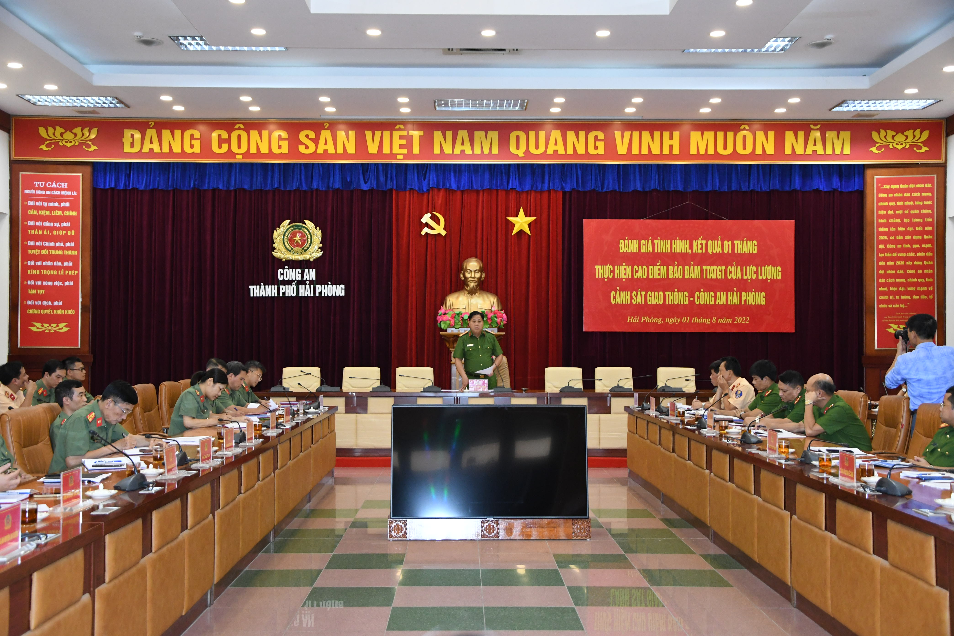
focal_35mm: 42
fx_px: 1113
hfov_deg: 46.4
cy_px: 318
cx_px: 477
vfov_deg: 31.9
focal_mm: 28
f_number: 4
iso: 2500
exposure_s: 1/200
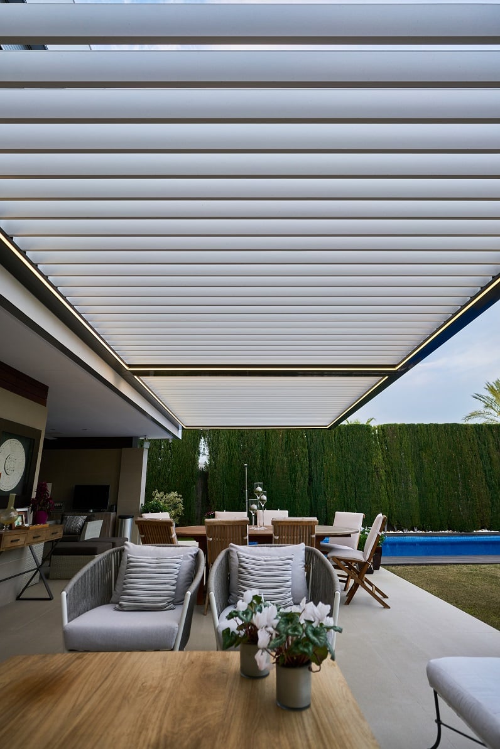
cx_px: 250
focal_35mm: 18
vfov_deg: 90.0
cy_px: 374
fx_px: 375
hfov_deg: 67.4
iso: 160
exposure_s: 1/250
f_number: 2.8
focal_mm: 18
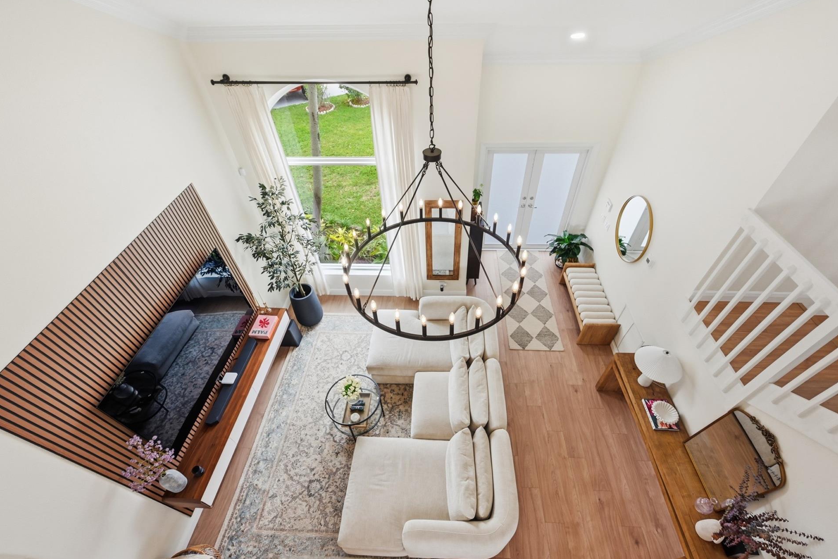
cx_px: 425
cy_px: 289
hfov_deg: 100.4
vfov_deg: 77.3
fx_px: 349
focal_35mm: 15
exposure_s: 1/2000
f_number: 8
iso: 800
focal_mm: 14
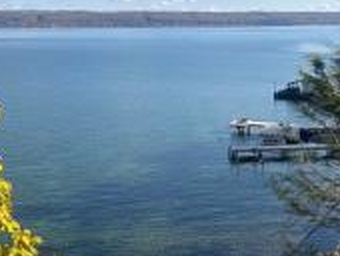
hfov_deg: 31.6
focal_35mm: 61
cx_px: 166
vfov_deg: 24.0
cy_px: 94
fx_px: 600
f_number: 1.5
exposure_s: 1/3704
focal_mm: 5.7
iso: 50
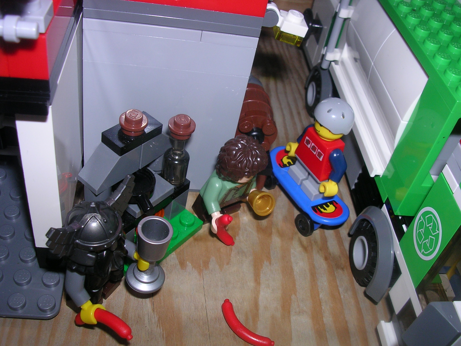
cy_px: 173
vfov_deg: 37.7
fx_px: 506
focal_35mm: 38
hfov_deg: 49.0
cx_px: 230
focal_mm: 5.8
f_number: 5.6
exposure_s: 1/60.1
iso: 50
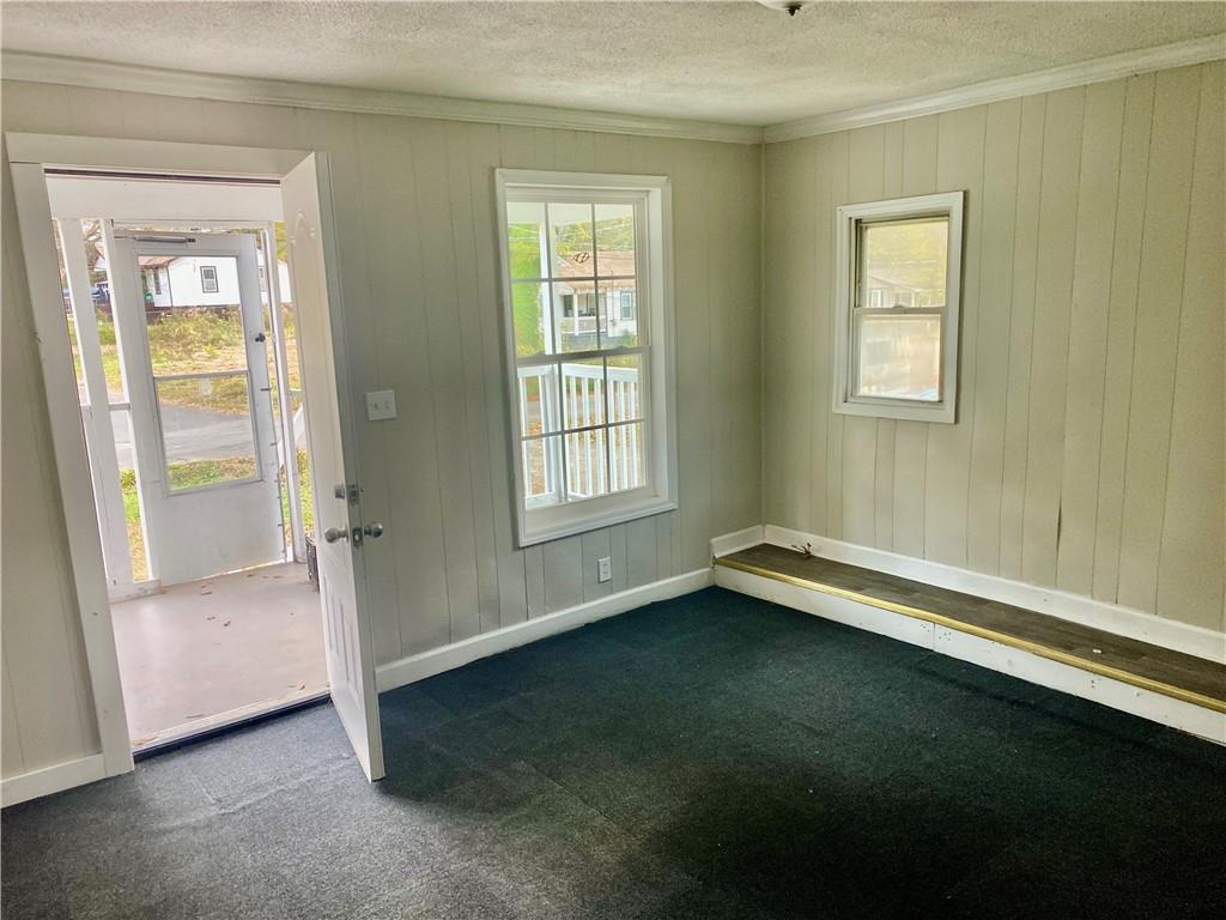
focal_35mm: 26
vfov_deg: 53.1
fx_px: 921
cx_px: 613
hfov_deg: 67.3
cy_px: 460
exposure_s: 1/110
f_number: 1.8
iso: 125
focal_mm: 4.25
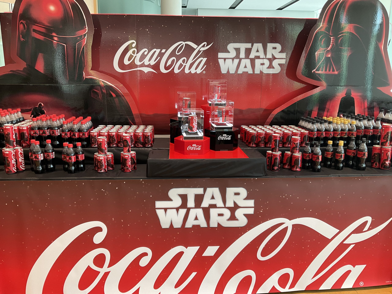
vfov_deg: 48.2
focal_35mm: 29
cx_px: 196
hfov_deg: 61.7
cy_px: 147
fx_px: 328
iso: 50
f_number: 1.8
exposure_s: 1/50
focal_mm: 3
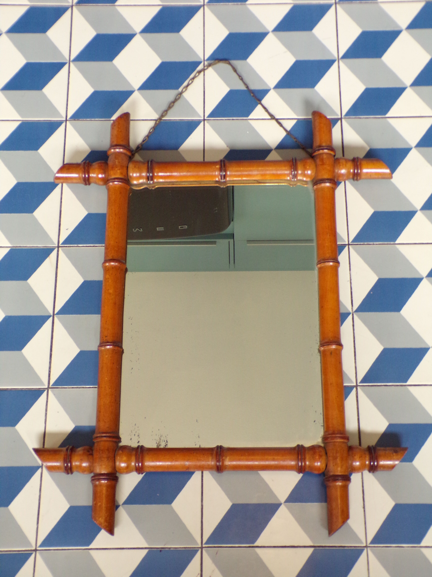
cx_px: 216
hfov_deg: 29.7
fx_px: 815
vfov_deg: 38.9
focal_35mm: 49
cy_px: 288
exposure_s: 1/17
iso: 296
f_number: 3.5
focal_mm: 8.7
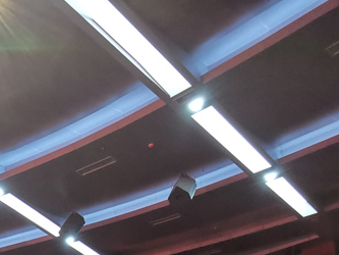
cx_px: -12
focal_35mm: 51
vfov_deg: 23.2
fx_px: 500
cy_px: 380
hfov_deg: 33.7
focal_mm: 2.26
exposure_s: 1/33.3
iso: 400
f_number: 2.2
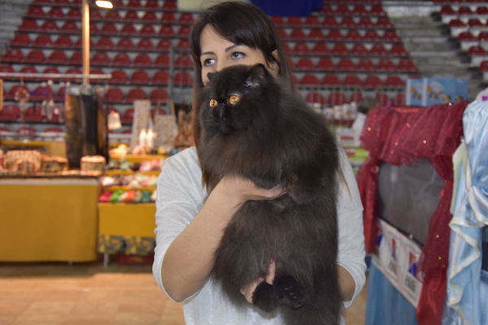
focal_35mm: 51
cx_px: 244
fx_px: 691
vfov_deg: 26.5
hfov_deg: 38.9
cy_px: 162
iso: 400
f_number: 4.2
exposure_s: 1/20
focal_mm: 34
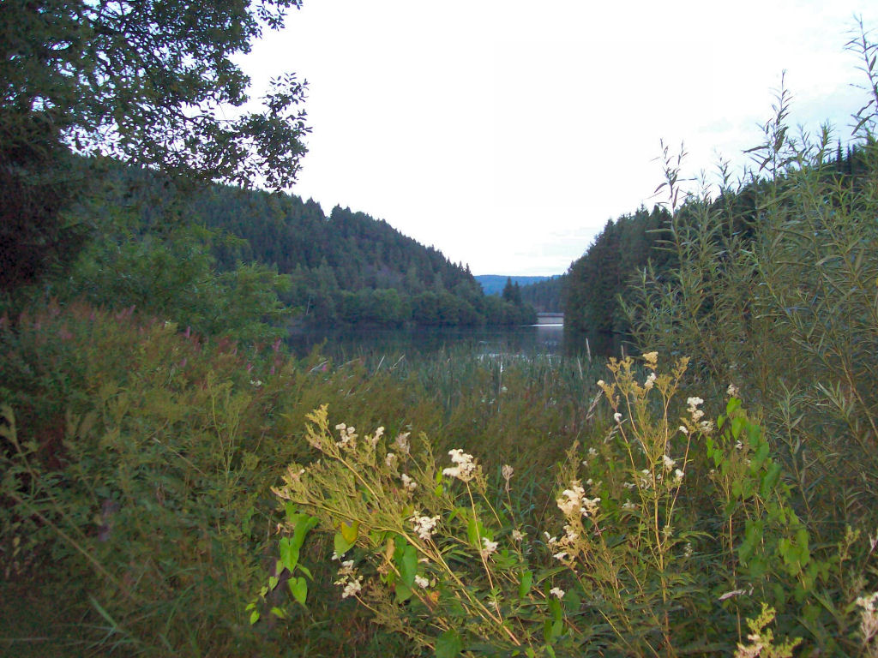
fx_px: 913
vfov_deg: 39.7
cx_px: 439
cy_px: 329
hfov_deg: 51.4
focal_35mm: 36
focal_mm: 6
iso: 200
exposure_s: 1/64
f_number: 2.7
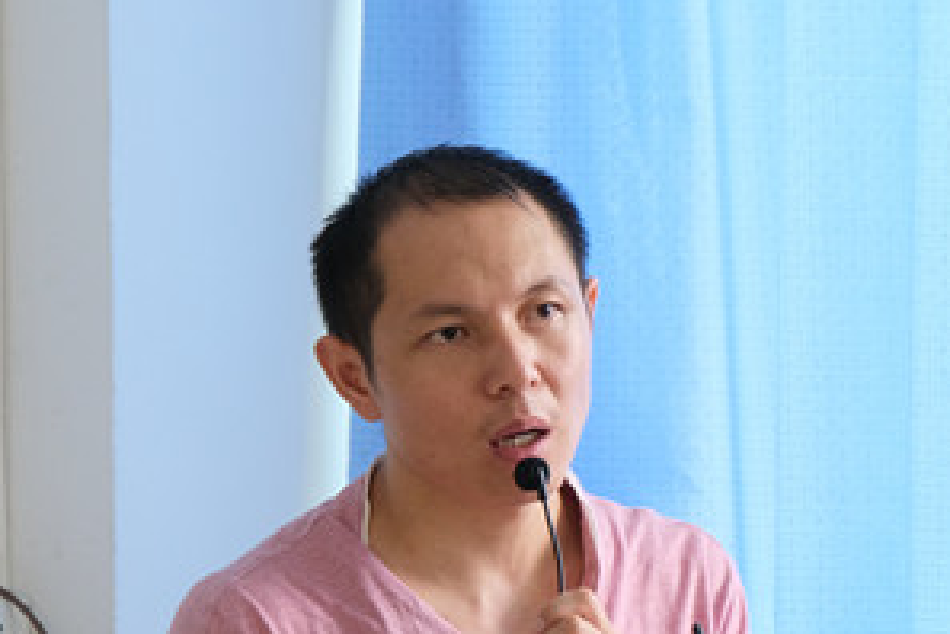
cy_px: 543
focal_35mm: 469
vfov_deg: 2.9
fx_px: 12375
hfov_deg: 4.4
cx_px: 716
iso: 1600
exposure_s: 1/30
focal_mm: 116.1
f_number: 5.6
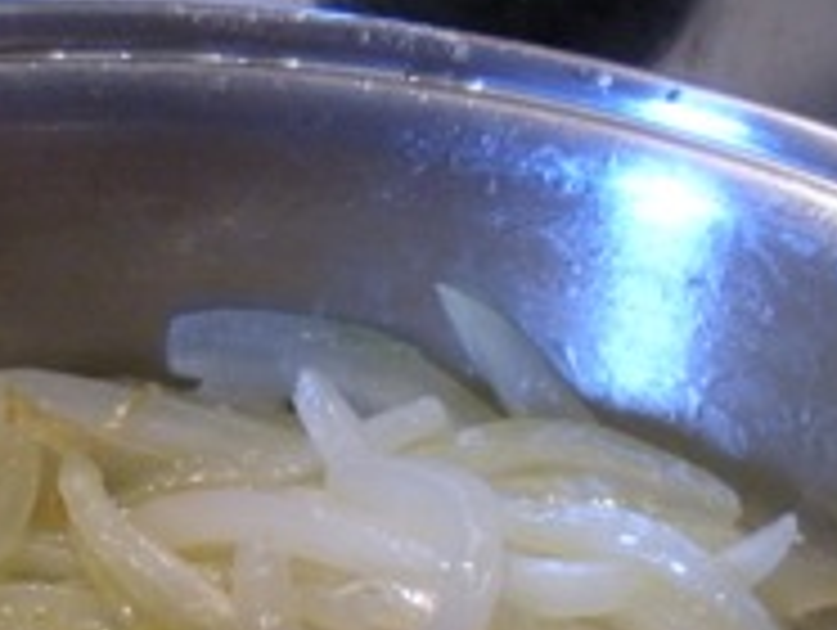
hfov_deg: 21.4
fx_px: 2203
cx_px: 252
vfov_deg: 15.7
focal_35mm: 91
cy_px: 745
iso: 400
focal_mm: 6.3
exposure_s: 1/46.6
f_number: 3.5
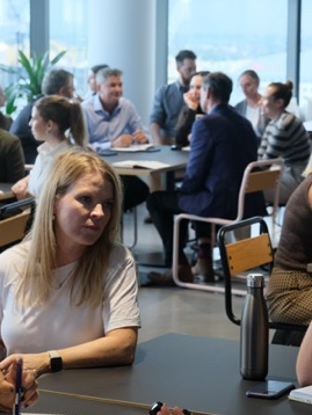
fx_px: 1320
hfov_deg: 13.5
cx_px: 208
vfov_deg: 17.9
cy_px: 183
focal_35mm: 110
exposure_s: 1/60
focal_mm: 42.7
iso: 640
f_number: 4
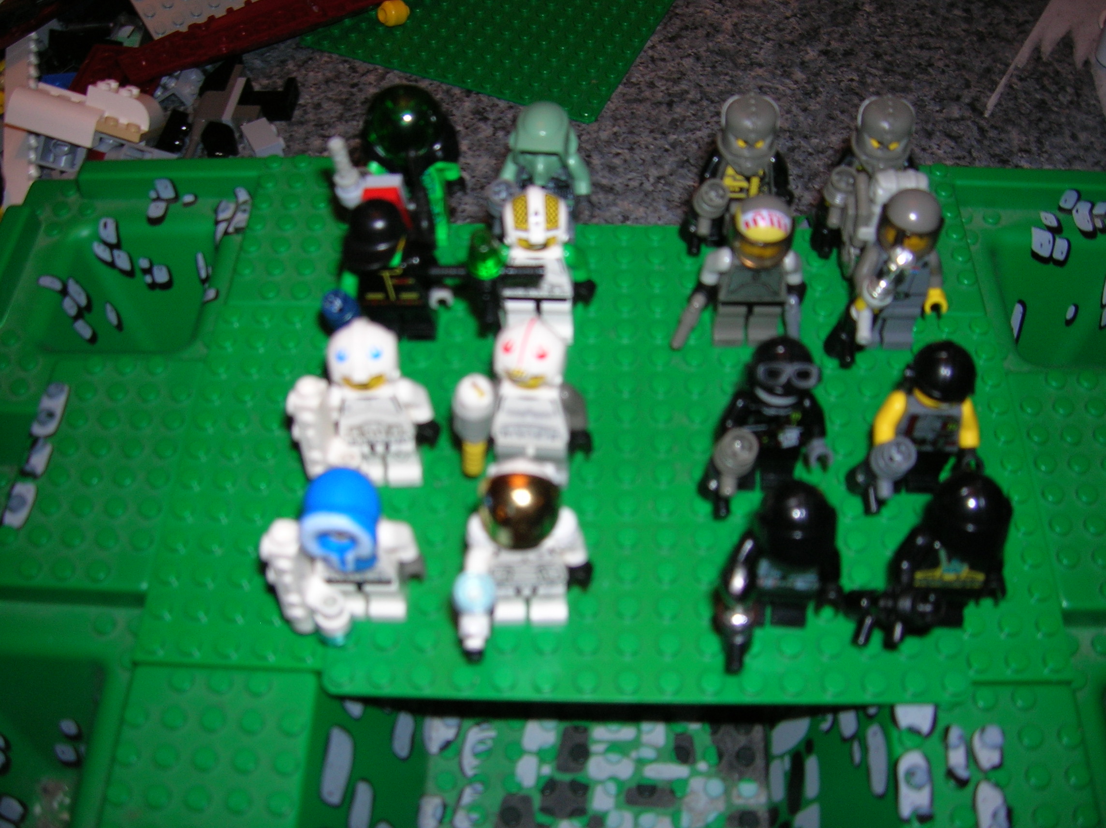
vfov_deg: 41.7
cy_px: 414
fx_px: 1085
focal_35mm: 34
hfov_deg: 54.0
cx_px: 553
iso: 50
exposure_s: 1/60.1
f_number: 2.9
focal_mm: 5.7
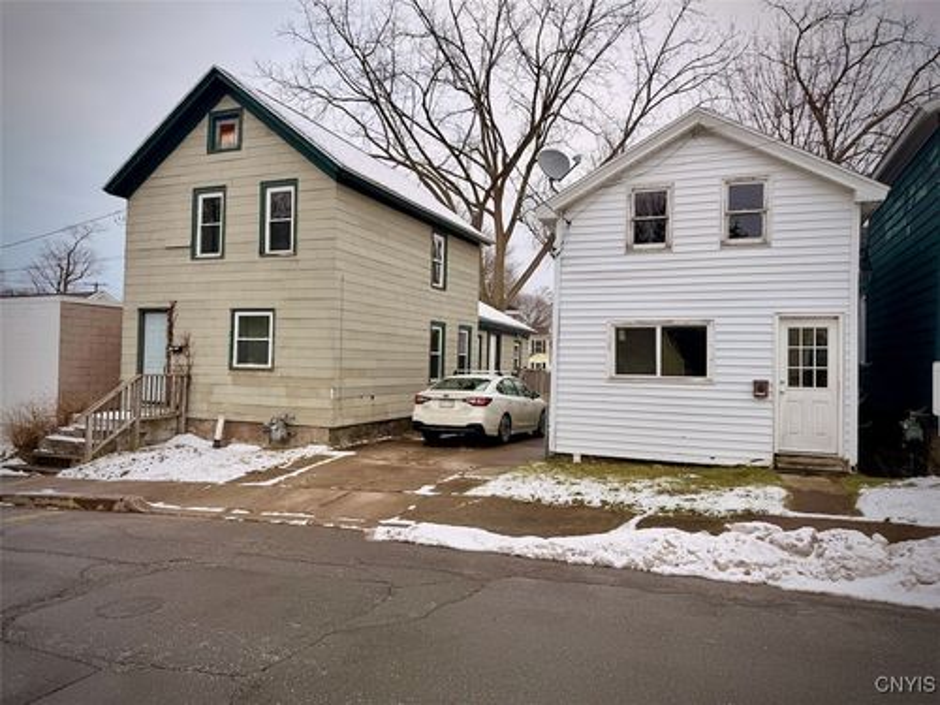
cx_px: 470
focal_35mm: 24
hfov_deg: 71.6
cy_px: 352
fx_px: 652
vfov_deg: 56.8
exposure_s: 1/1032
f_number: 1.78
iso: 80
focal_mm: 6.76
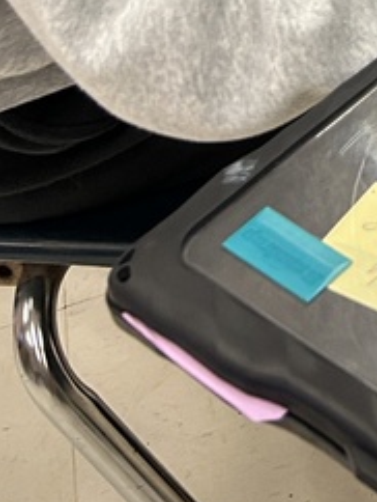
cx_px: 710
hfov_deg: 12.2
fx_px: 1595
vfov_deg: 14.9
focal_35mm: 110
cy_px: -469
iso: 160
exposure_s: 1/60
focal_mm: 5.7
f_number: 1.5
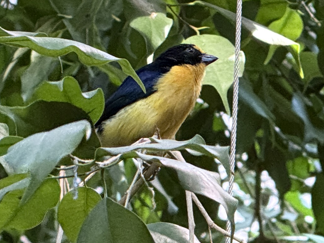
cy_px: 163
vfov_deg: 3.1
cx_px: 166
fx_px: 4427
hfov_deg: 4.2
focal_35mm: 473
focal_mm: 15.66
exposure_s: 1/33
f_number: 2.8
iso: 640
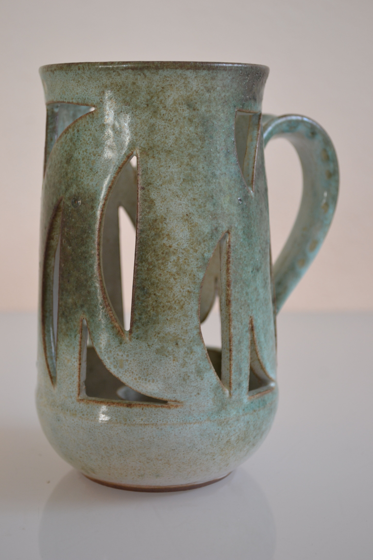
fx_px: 979
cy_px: 280
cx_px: 186
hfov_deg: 21.6
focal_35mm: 63
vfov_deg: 31.9
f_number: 5.3
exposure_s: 1/100
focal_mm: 42
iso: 400
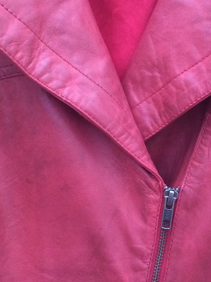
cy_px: 132
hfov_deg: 23.7
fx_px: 496
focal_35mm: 61
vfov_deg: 31.7
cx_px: 160
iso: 250
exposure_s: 1/33
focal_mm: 4.15
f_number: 2.2
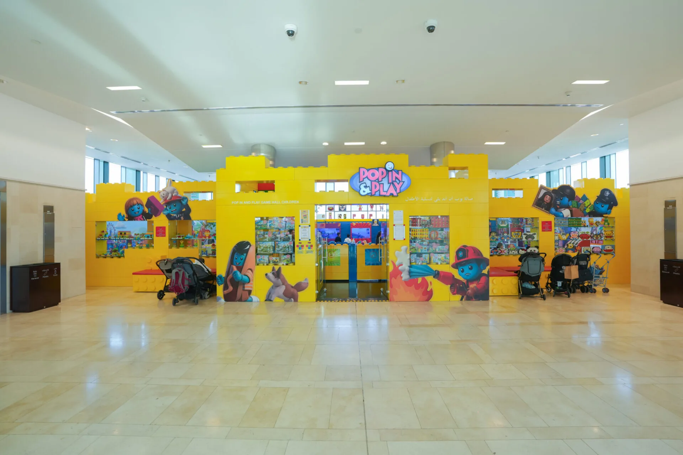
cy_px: 228
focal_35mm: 16
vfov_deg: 73.7
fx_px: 304
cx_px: 342
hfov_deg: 96.7
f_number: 4
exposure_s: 1/100
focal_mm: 16
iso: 400
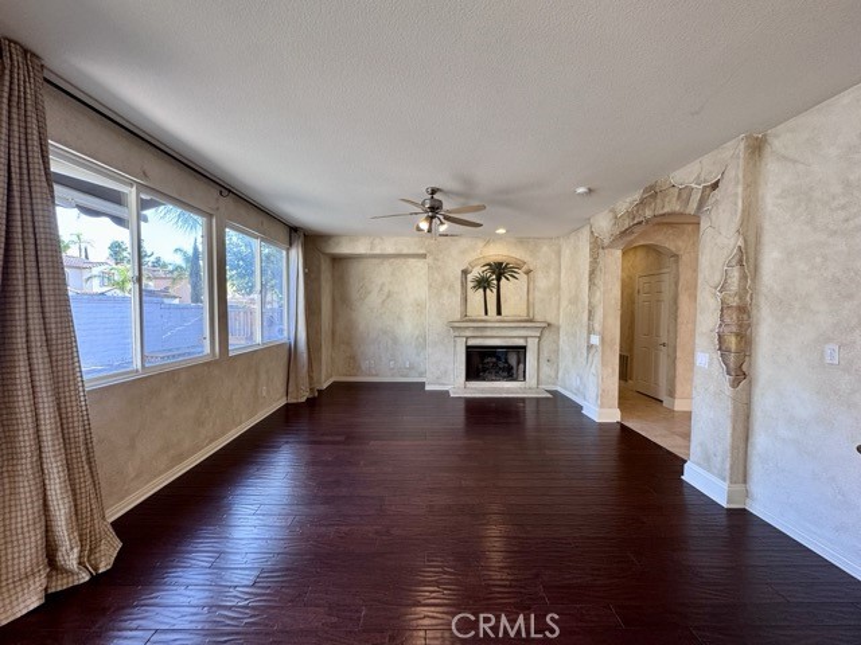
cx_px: 430
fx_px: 348
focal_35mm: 14
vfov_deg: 85.7
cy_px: 322
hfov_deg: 102.1
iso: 160
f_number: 2.2
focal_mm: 2.22
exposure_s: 1/120
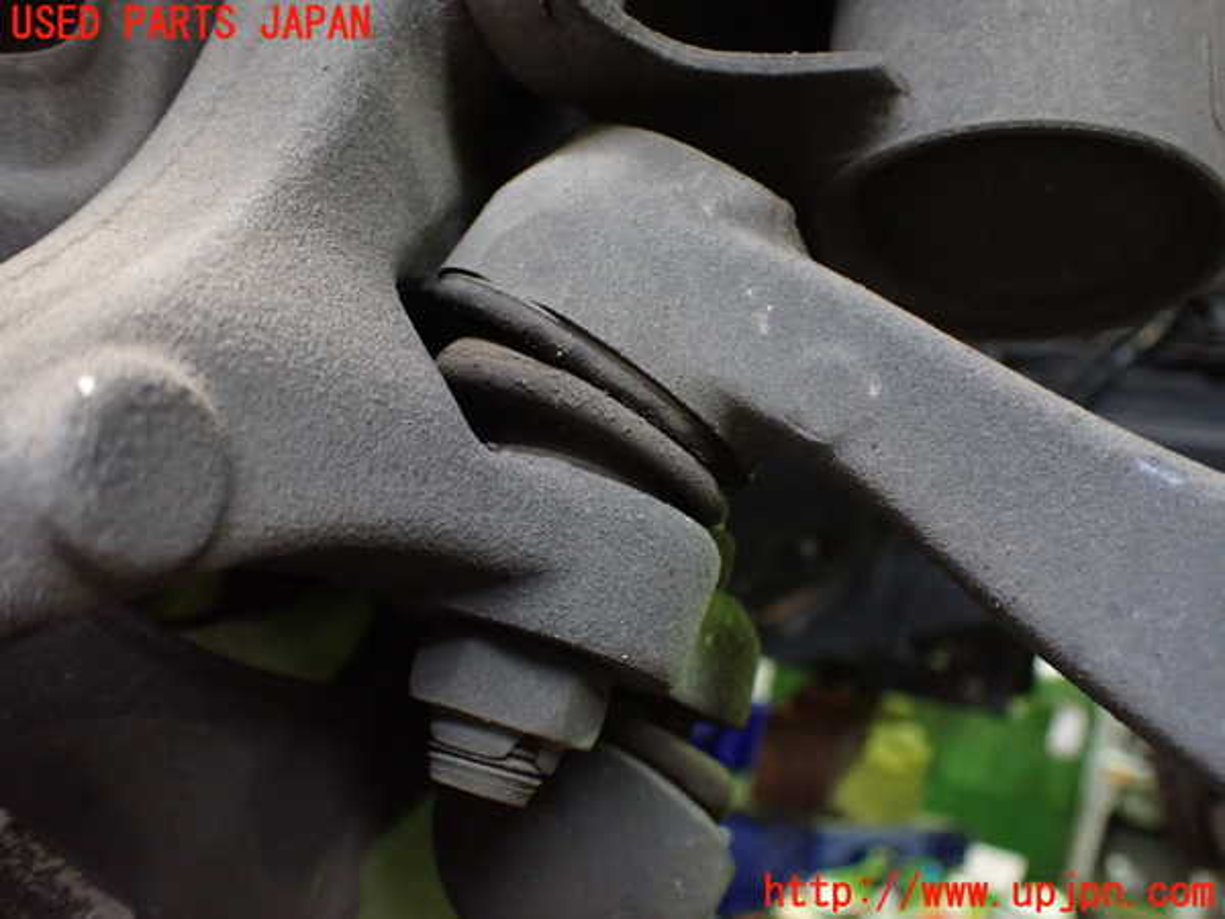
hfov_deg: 60.0
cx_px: 612
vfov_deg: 46.8
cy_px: 460
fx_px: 1062
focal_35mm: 30
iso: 800
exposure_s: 1/30
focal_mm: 5.4
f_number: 2.3
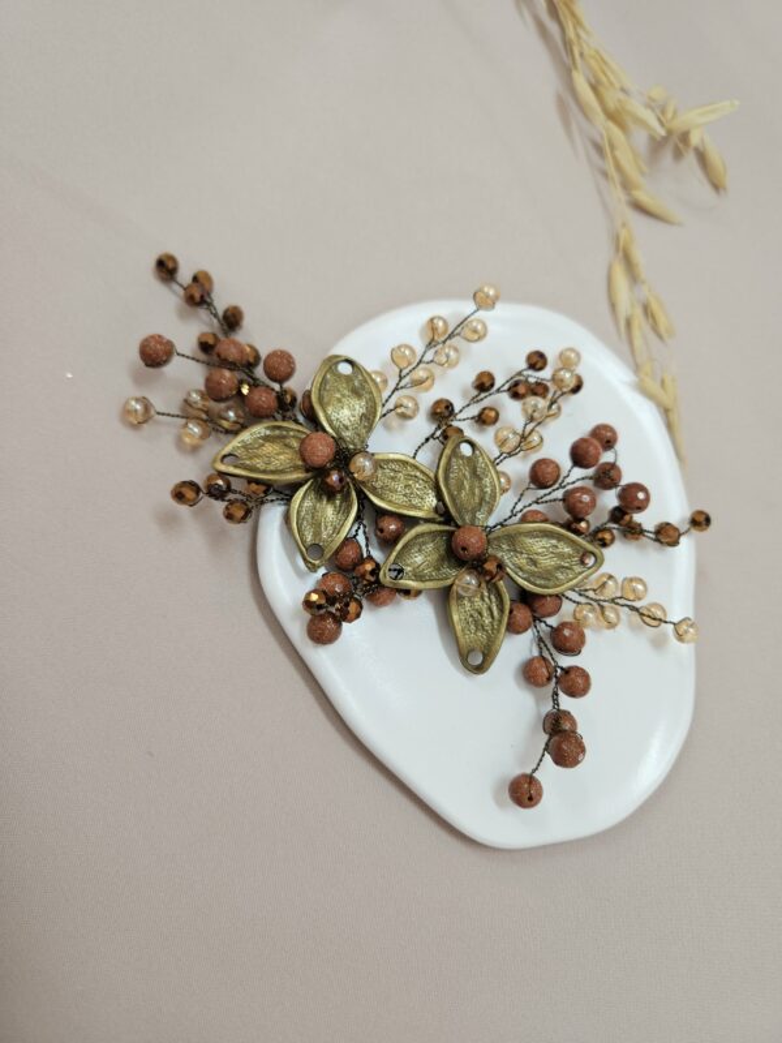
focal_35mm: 23
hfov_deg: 58.9
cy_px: 522
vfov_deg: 73.9
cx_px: 391
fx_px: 693
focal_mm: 5.4
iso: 100
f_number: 1.8
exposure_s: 1/100
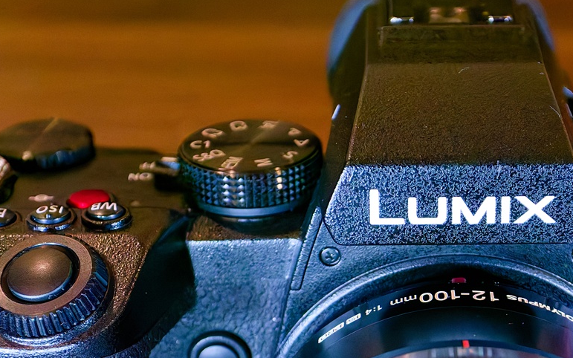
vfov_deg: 13.0
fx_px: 1546
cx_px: 441
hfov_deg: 20.8
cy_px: 374
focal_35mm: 99
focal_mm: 25
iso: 25600
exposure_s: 1/800
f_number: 4
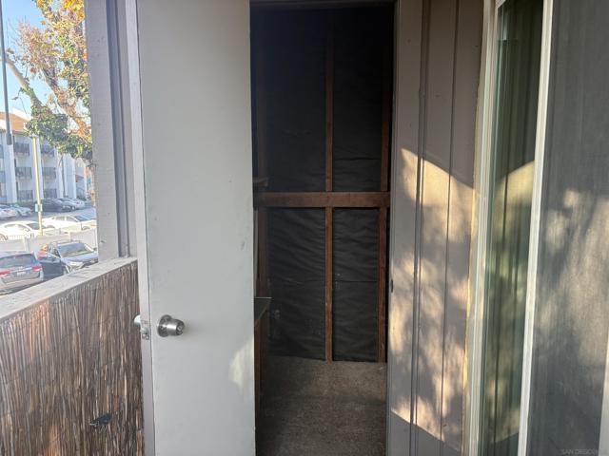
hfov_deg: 67.3
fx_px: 457
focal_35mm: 26
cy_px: 228
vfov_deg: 53.1
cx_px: 304
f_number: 1.6
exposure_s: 1/214
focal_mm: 5.96
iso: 100
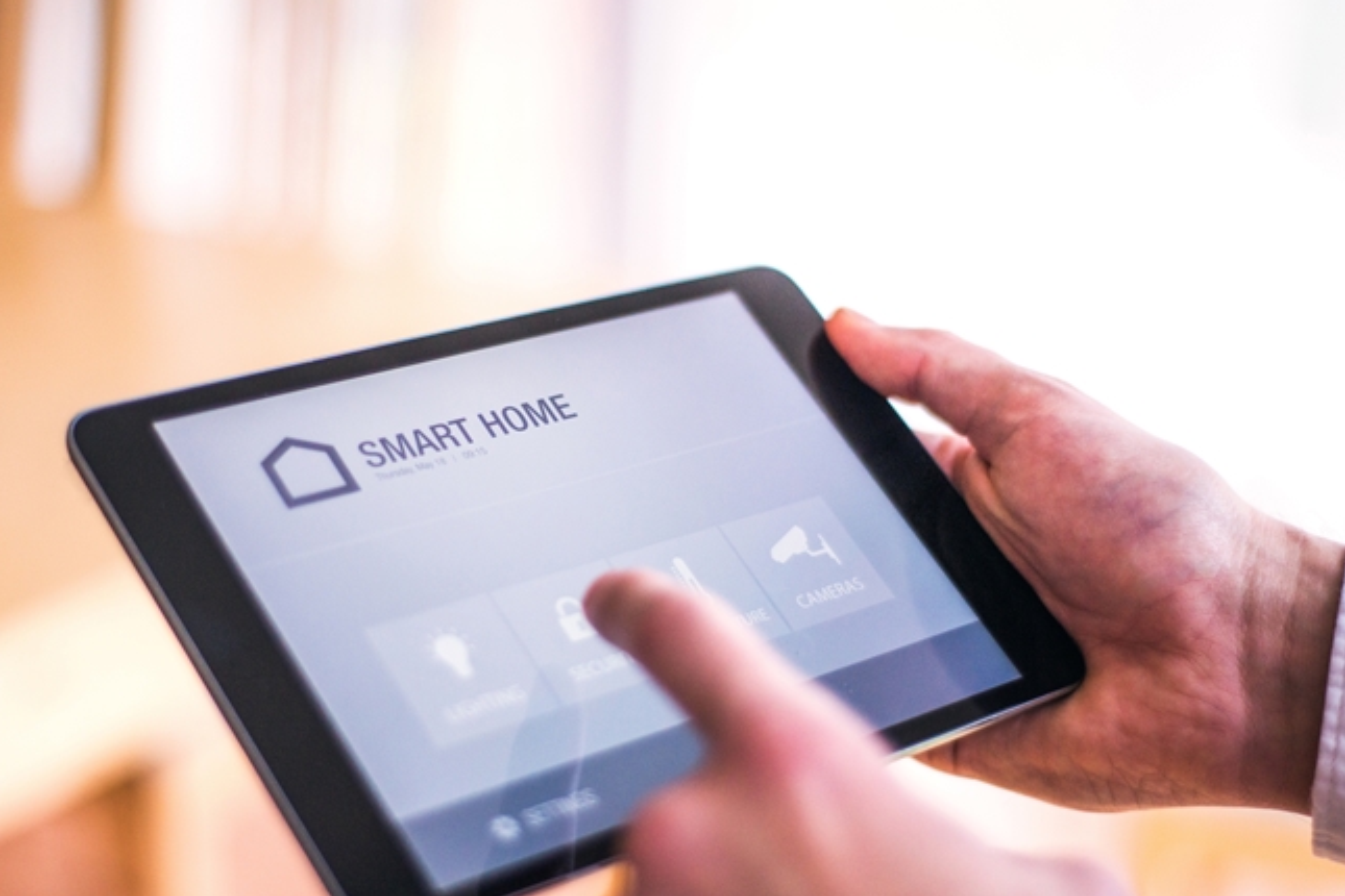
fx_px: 2316
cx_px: 569
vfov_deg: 21.9
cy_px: 518
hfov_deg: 32.3
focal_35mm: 62
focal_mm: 50
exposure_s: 1/160
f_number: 2
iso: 640
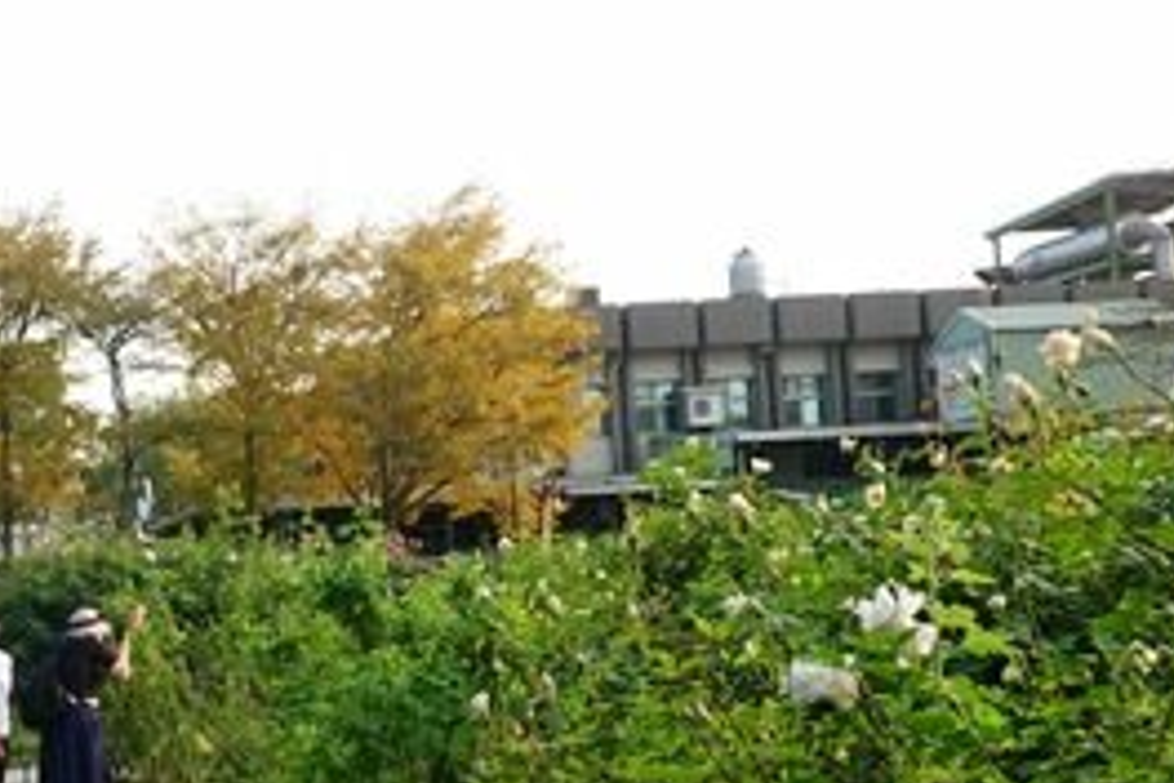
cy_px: 581
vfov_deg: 22.8
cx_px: 53
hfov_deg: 31.8
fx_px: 1924
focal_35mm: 59
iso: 125
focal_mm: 9
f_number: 3.5
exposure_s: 1/200
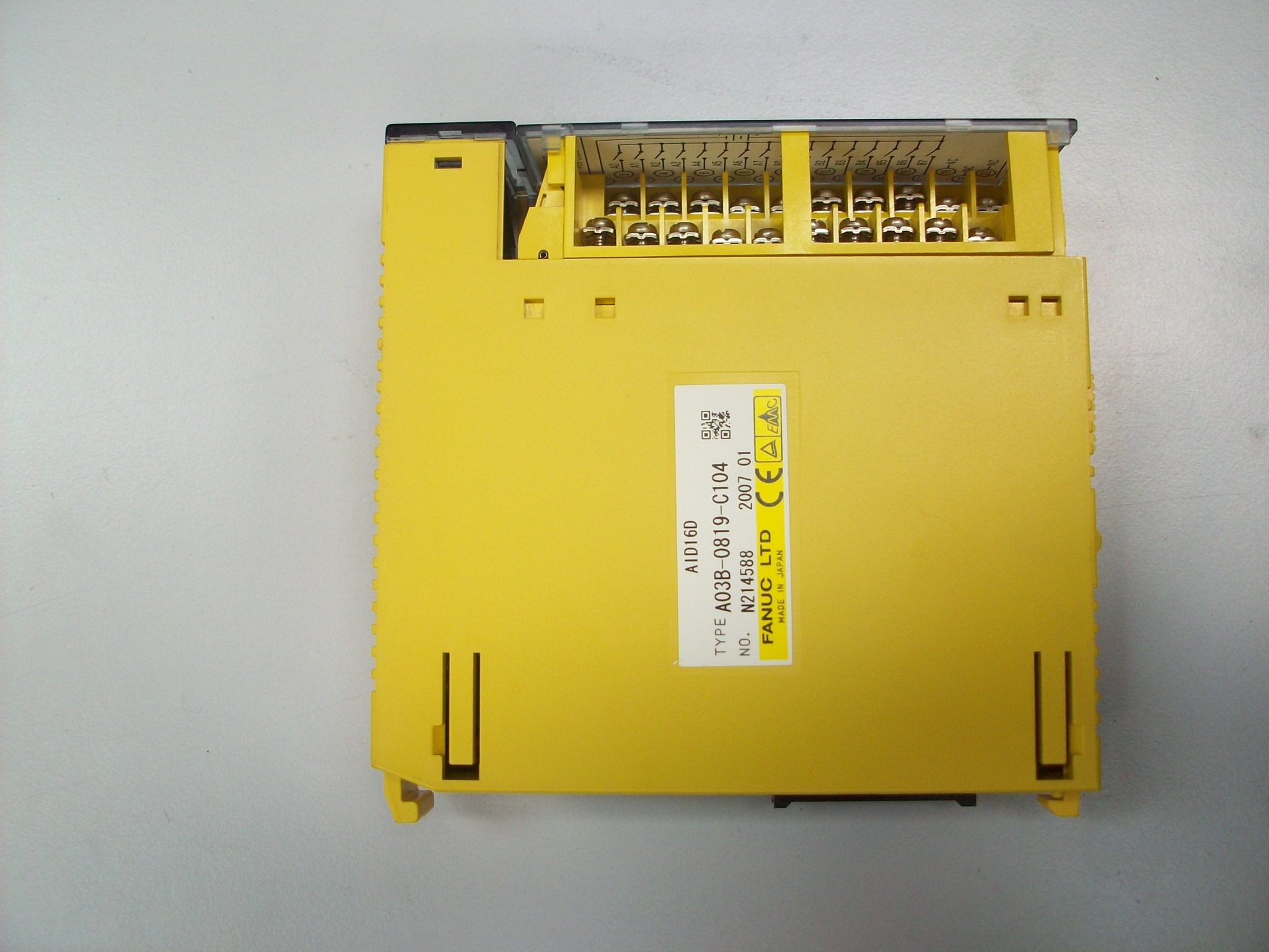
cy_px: 476
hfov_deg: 54.0
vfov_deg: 41.8
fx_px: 1246
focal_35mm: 34
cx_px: 634
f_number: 2.8
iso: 80
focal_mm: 5.7
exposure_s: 1/91
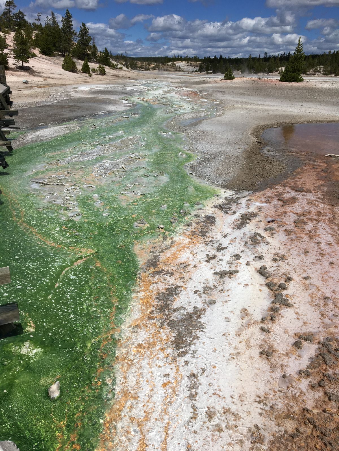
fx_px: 379
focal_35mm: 29
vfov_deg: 61.7
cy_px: 226
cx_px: 170
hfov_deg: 48.2
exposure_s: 1/5495
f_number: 2.2
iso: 25
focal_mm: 4.15
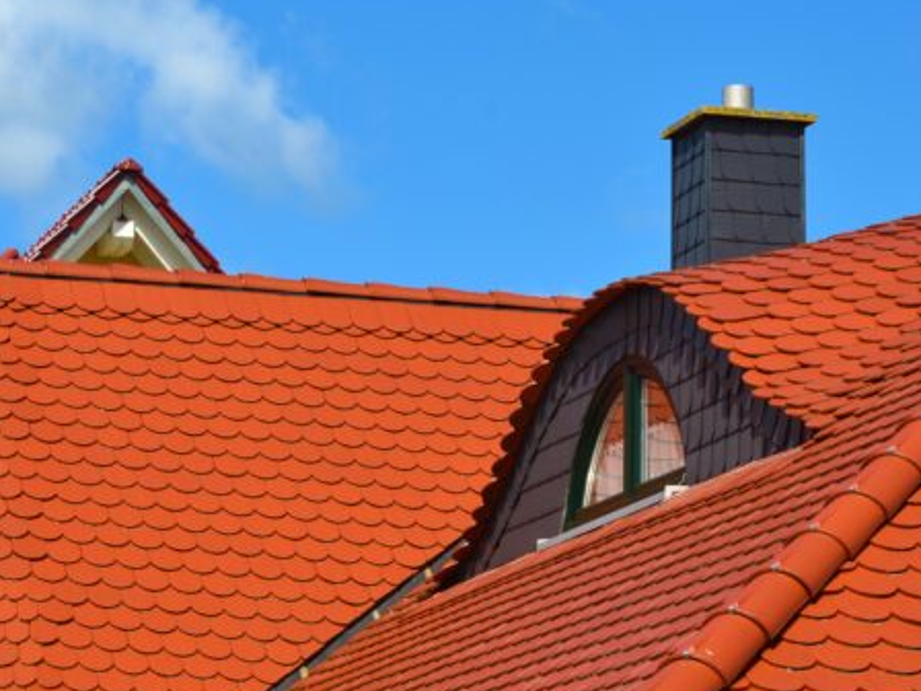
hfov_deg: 14.6
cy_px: 356
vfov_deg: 11.0
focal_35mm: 135
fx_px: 3592
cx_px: 384
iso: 100
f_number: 11
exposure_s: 1/160
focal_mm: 70
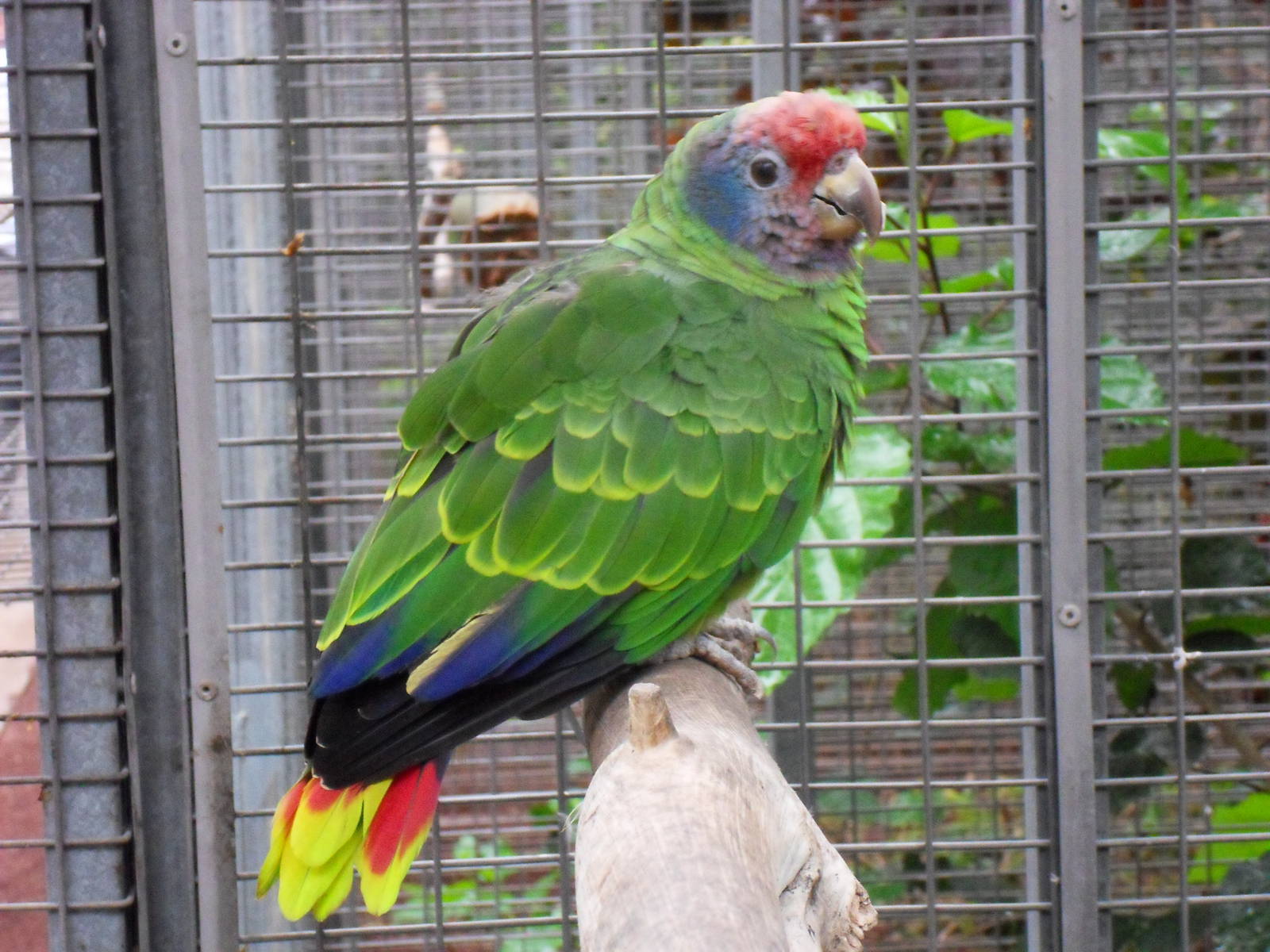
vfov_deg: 13.5
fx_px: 4036
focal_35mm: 110
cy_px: 476
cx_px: 635
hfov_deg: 17.9
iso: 800
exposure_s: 1/15
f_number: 5.6
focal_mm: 19.3
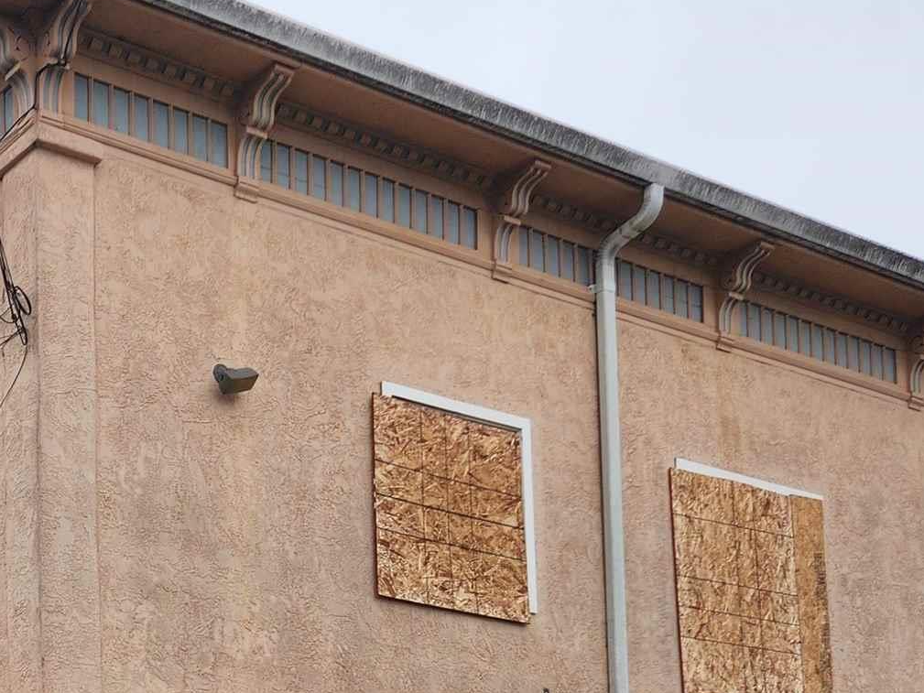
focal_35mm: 70
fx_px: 1869
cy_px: 981
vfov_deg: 18.9
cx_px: -89
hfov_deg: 25.7
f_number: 1.8
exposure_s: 1/754
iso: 20
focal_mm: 5.4
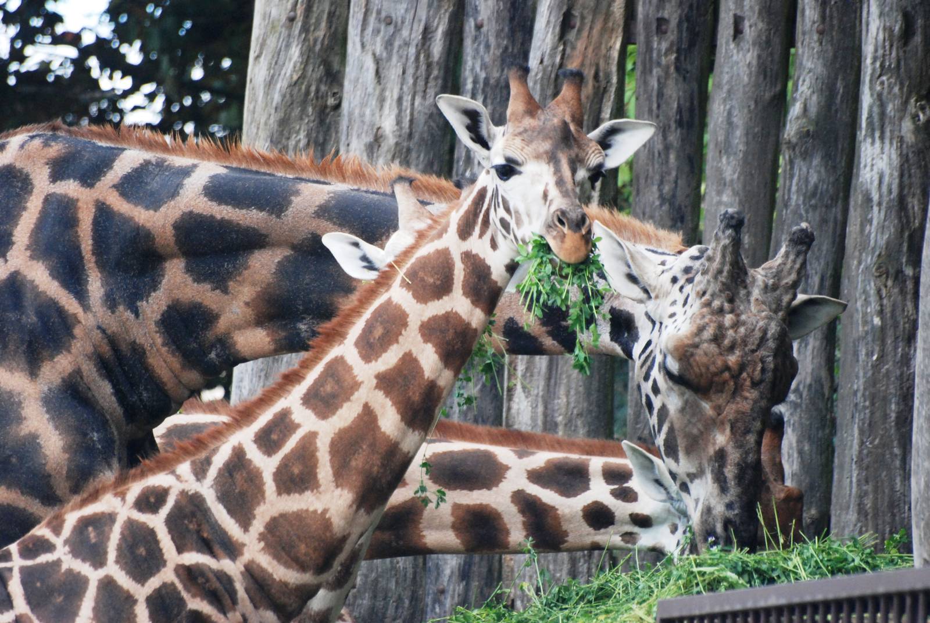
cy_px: 312
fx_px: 11639
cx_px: 465
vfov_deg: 3.1
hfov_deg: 4.6
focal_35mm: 450
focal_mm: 300
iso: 1000
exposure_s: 1/500
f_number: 5.6
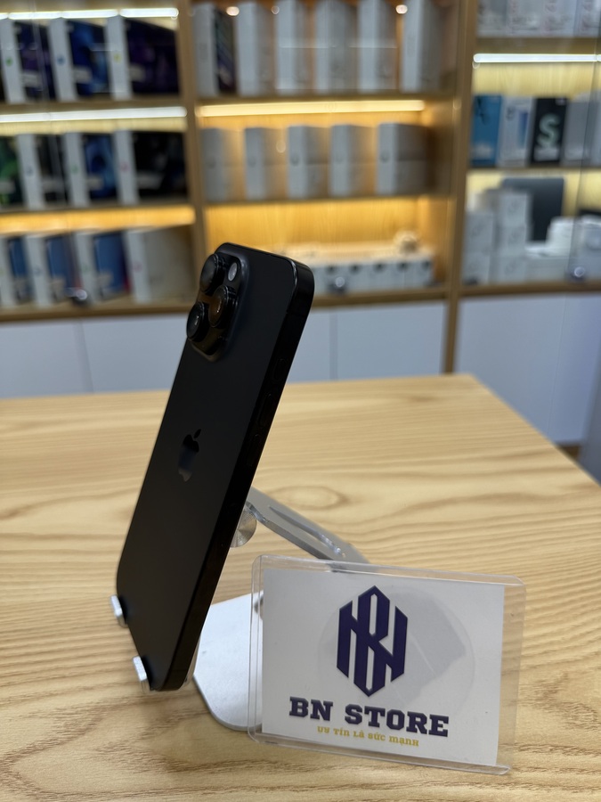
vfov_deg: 71.6
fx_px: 556
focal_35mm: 24
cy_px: 401
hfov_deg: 56.8
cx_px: 300
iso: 64
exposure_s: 1/120
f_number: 1.78
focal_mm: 6.76
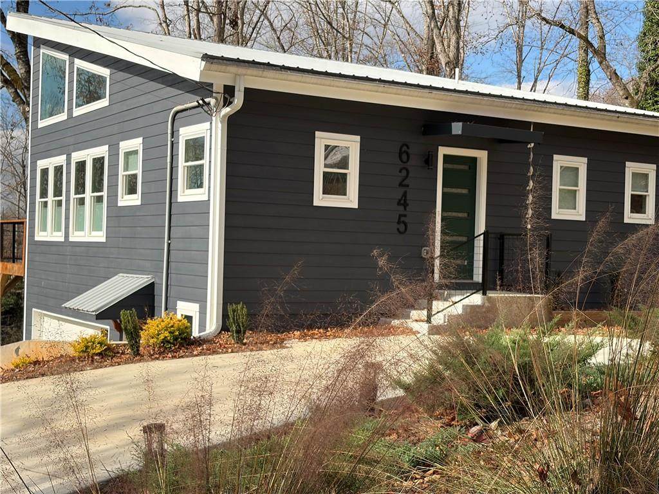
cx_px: 330
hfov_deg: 36.8
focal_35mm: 52
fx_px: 990
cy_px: 247
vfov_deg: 28.0
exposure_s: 1/2639
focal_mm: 5.96
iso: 32
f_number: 1.6
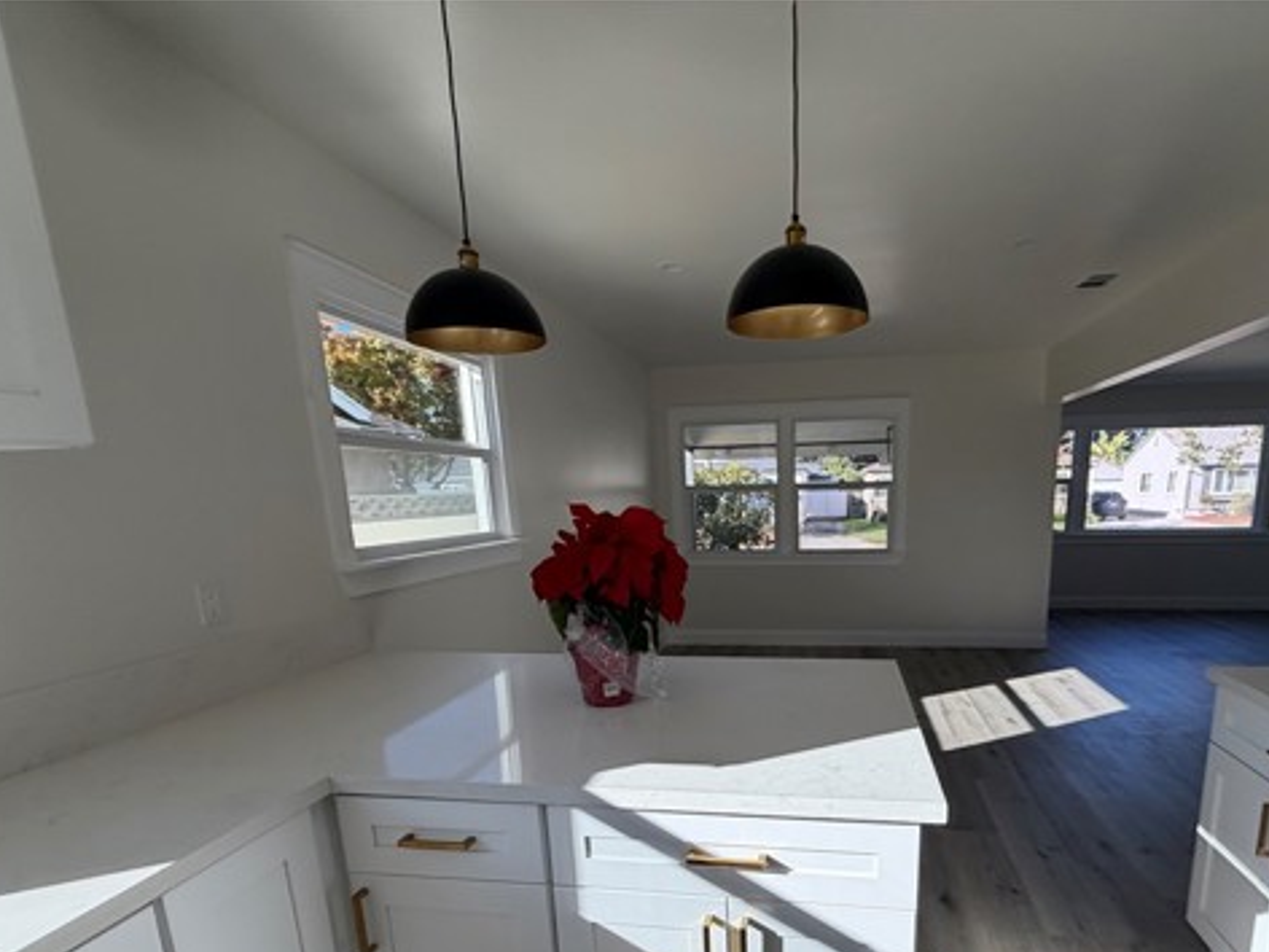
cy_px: 643
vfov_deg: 66.6
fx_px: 697
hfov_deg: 84.0
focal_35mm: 19
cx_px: 737
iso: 50
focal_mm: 2.22
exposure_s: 1/198
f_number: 2.2
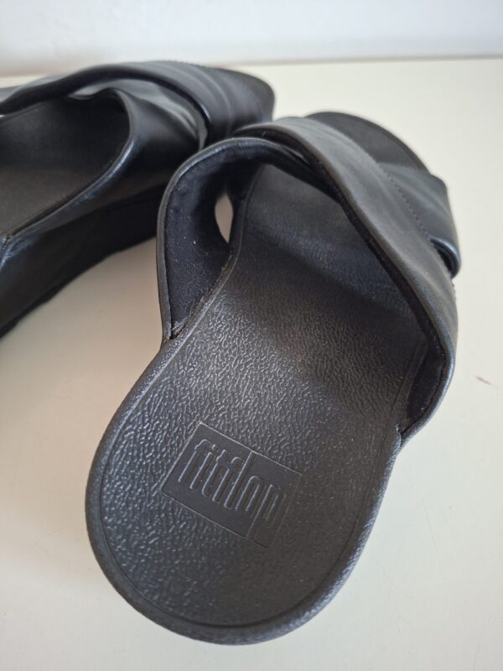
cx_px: 252
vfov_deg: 73.9
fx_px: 446
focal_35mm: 23
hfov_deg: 58.9
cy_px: 336
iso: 400
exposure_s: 1/30
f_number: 1.8
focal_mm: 5.54
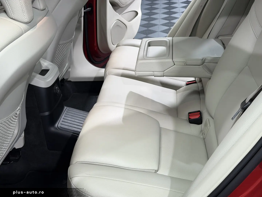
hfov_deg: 39.7
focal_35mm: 48
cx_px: 131
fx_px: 363
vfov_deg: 30.3
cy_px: 98
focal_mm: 6.76
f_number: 1.78
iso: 160
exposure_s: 1/50
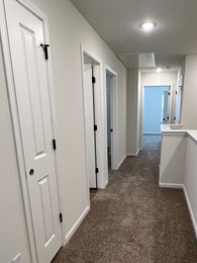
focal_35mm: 24
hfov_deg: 56.3
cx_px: 119
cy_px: 161
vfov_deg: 70.7
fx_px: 182
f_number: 1.8
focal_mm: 1.57
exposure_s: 1/60
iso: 160
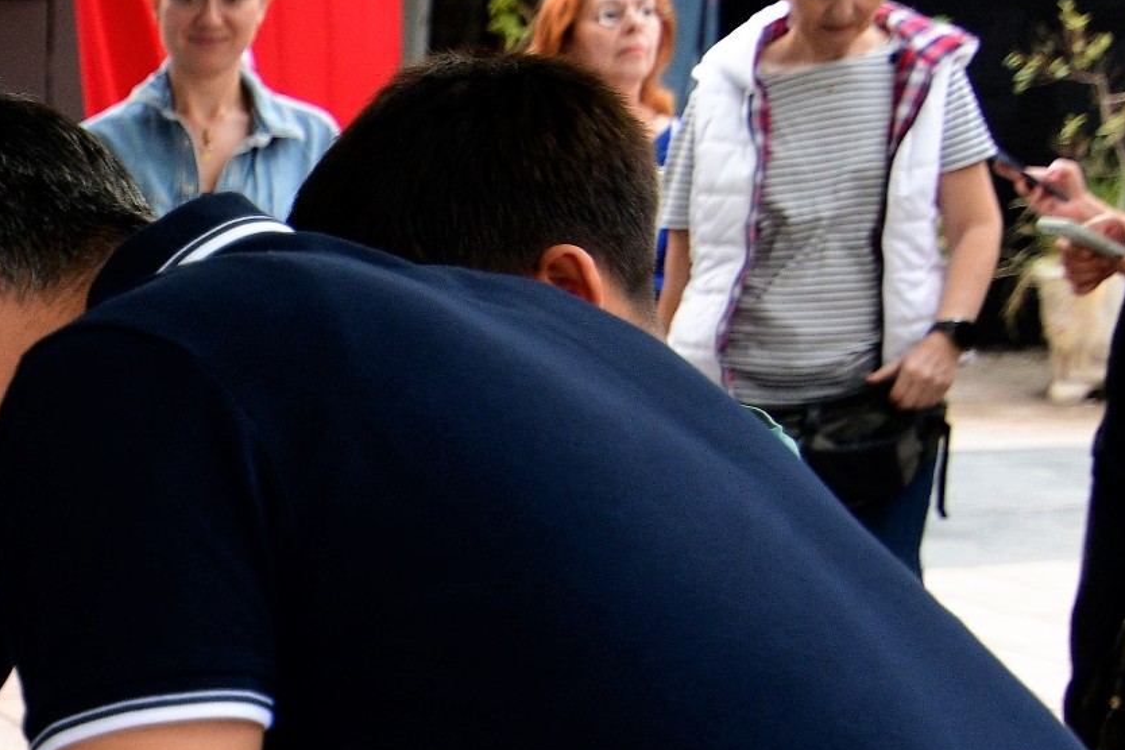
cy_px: 785
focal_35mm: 67
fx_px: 2094
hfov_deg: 26.4
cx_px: -256
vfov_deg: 19.6
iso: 400
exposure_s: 1/250
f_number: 3.2
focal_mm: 22
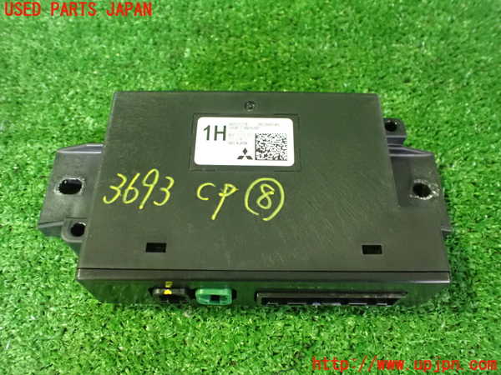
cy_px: 188
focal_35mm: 30
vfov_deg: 46.8
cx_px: 250
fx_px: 434
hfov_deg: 60.0
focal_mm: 5.4
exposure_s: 1/30
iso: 1600
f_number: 2.3
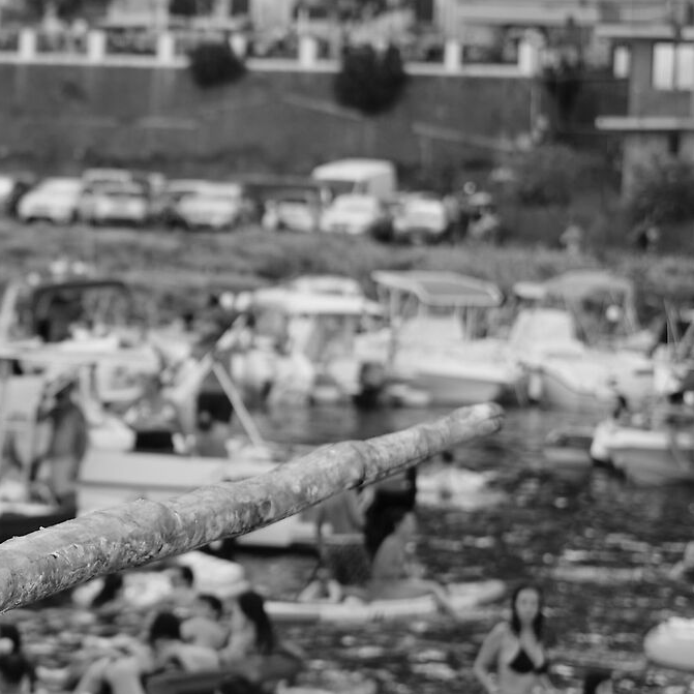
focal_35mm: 152
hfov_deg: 11.4
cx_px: 61
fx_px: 3448
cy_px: 302
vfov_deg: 11.5
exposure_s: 1/2700
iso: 320
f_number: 1.4
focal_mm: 33
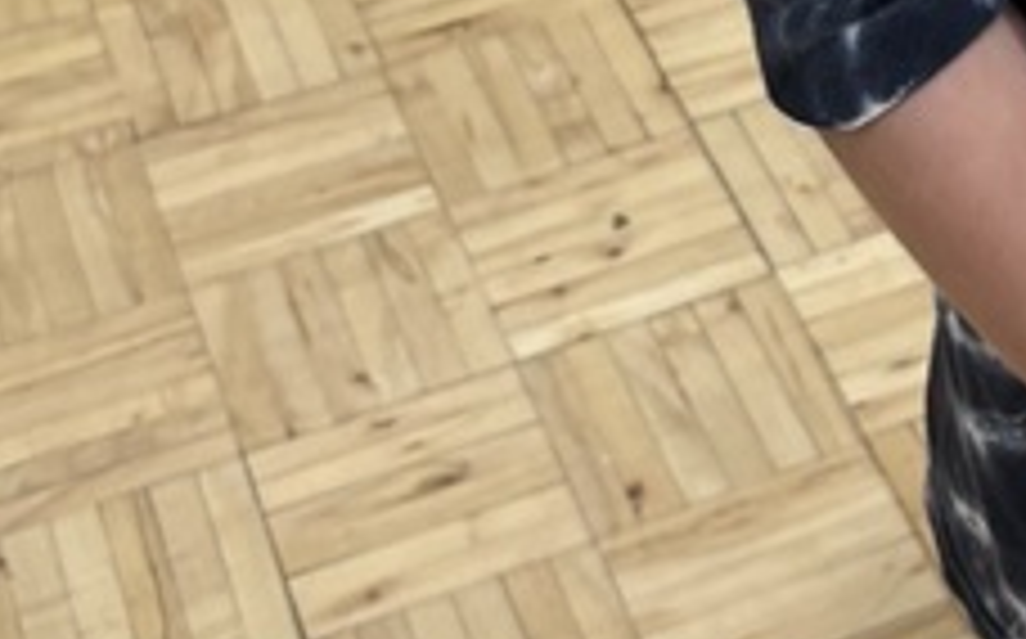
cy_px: -522
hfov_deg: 15.9
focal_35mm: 124
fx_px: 3464
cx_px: 1364
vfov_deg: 10.0
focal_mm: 5.96
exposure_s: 1/60
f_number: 1.6
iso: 100
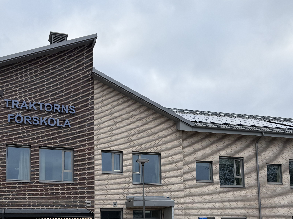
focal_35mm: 43
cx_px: 135
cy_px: 182
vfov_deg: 32.5
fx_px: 364
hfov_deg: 43.8
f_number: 1.78
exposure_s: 1/943
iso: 80
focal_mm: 6.76
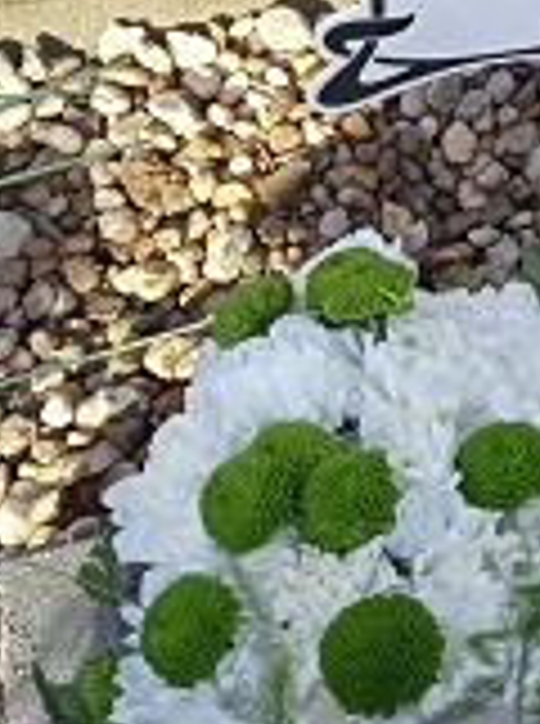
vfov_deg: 19.4
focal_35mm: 100
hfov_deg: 13.8
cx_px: 824
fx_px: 2088
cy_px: 99
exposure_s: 1/494
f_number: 1.79
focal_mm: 4.74
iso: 101
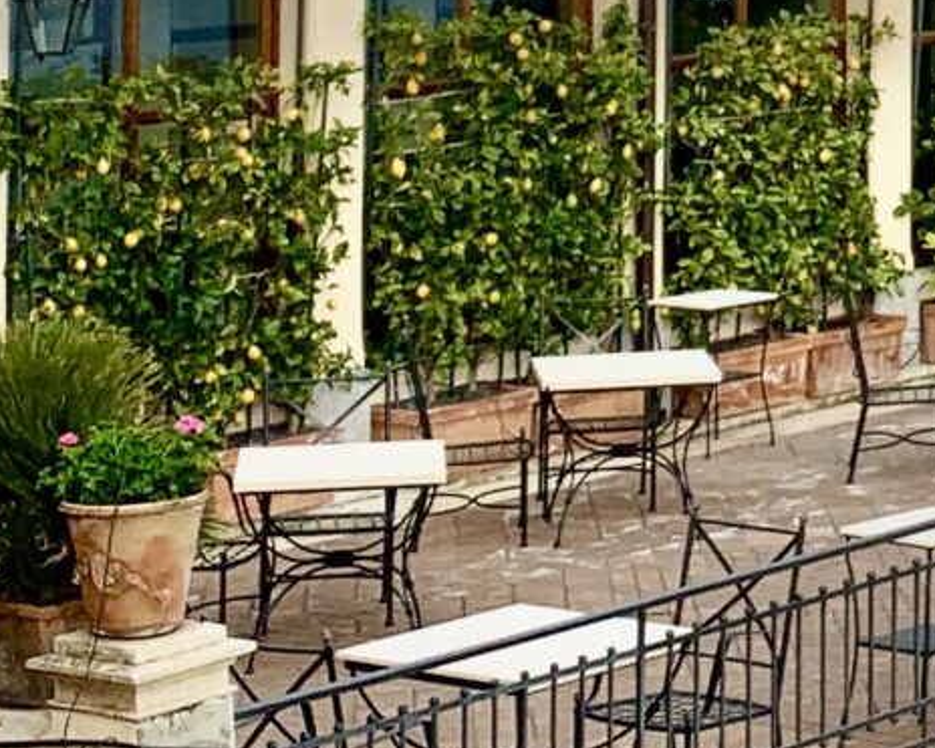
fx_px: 3873
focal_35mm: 140
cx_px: 1398
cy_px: -399
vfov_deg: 10.6
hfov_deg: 13.0
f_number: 1.8
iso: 25
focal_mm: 4.25
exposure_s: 1/656
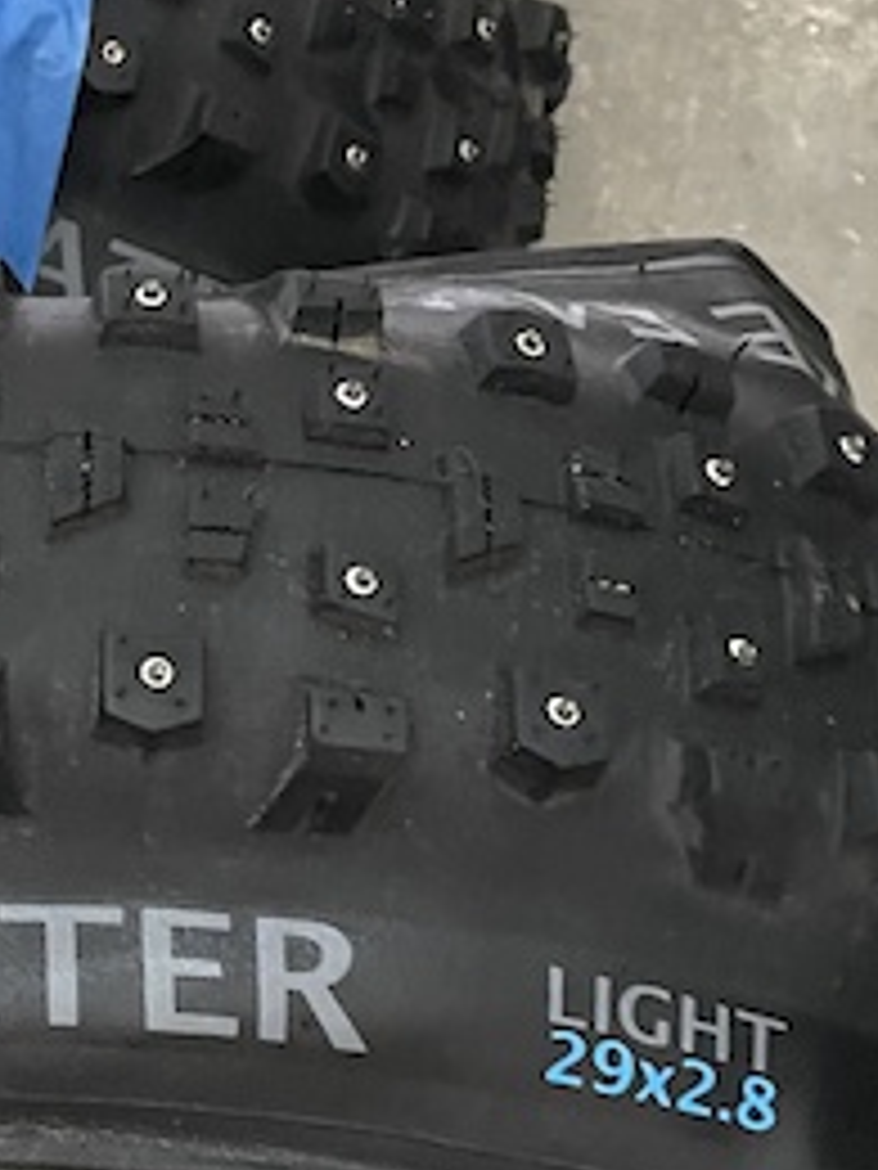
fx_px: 2705
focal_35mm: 80
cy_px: 400
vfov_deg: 24.3
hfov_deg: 17.6
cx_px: -180
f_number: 1.6
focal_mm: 4.2
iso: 640
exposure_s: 1/30
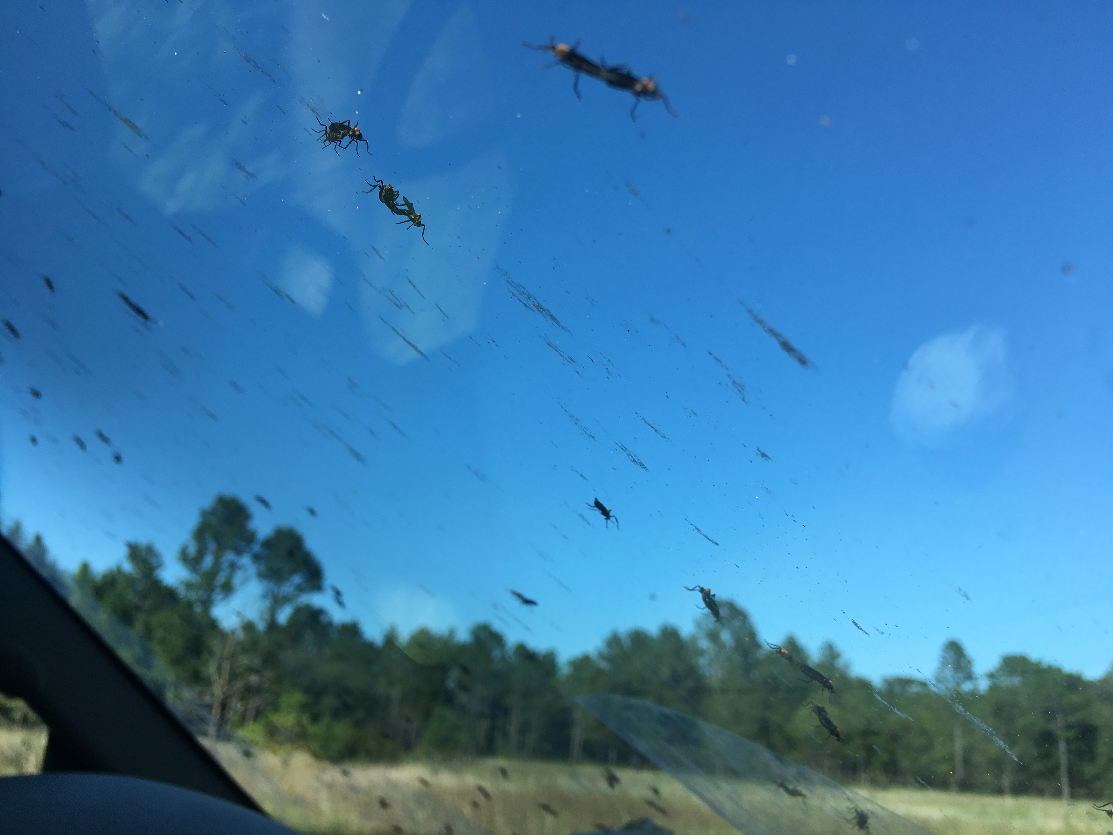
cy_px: 418
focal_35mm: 29
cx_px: 556
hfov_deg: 61.7
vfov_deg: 48.2
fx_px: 932
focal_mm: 4.15
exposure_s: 1/864
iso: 25
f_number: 2.2
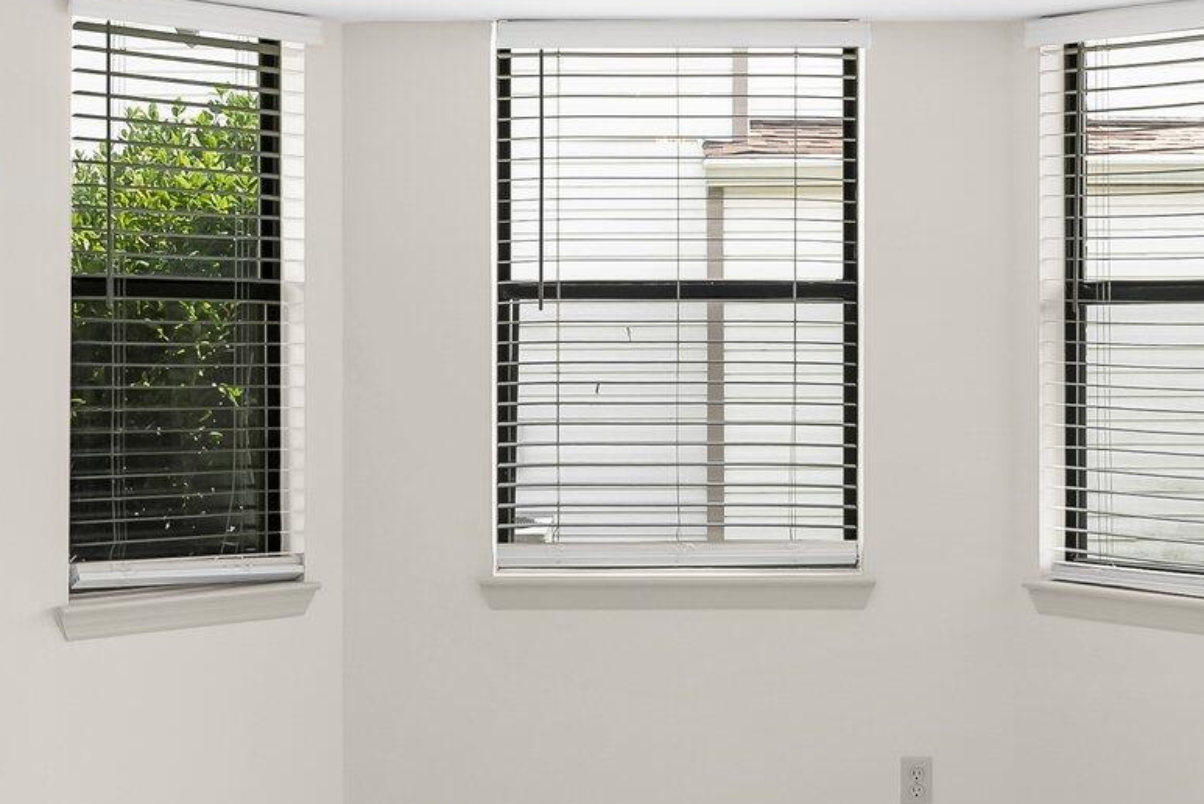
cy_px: 319
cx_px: 678
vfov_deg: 25.5
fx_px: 1773
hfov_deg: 37.4
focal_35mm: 53
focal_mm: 20
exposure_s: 1/30
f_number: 8
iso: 400
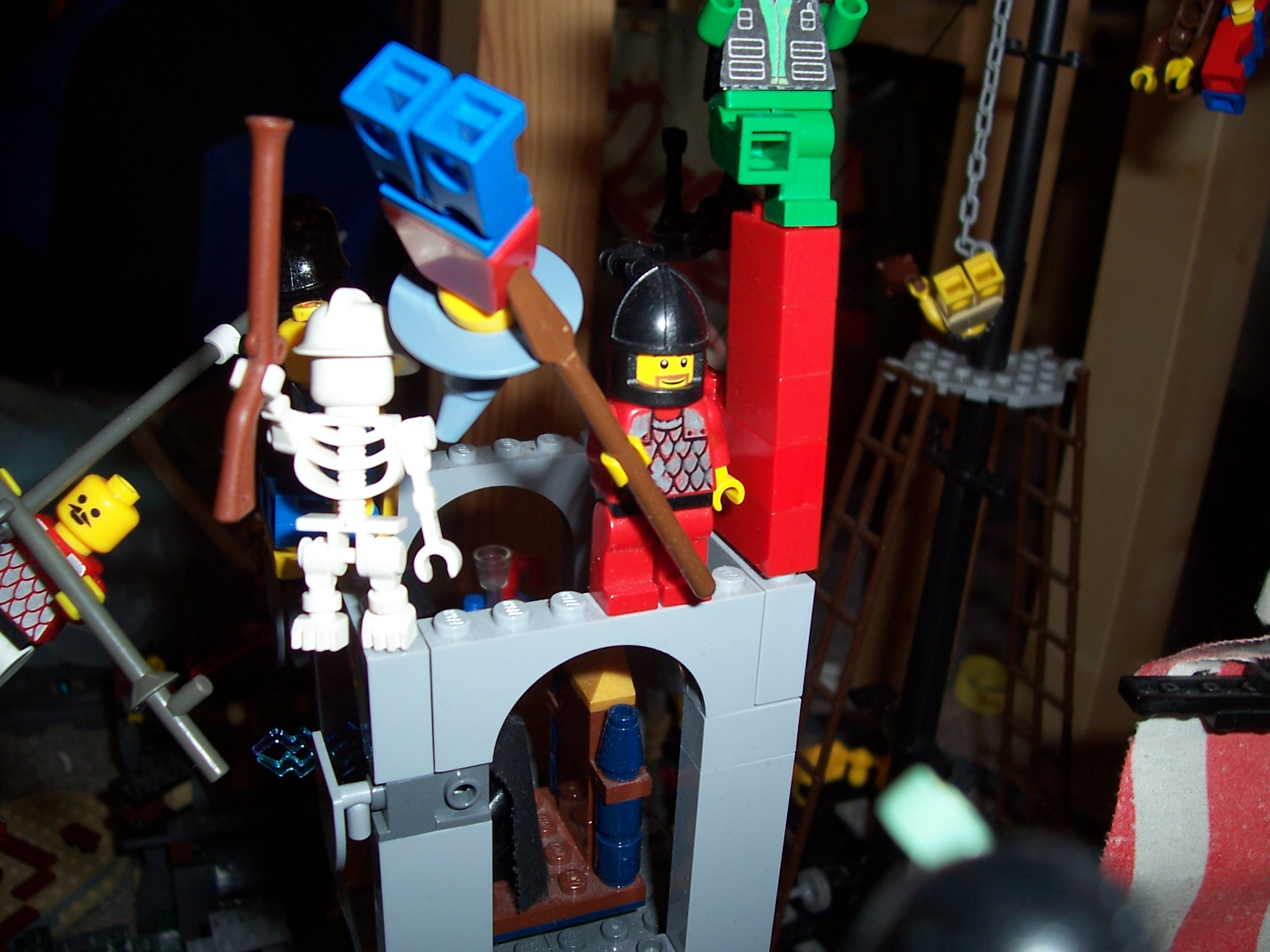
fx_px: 1247
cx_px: 635
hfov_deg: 54.0
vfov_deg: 41.8
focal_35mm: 34
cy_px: 476
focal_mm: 5.6
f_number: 2.7
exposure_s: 1/60
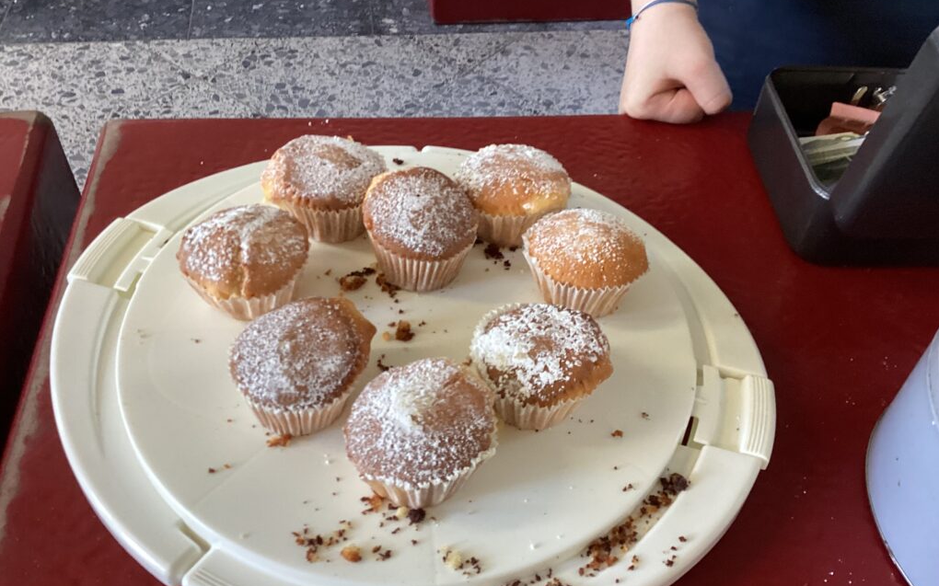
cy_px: 340
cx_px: 470
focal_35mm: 33
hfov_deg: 58.2
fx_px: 844
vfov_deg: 38.2
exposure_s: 1/60
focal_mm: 3.3
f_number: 2.4
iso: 125
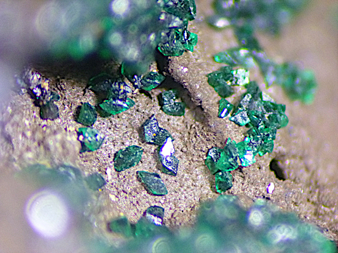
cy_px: 126
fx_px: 976
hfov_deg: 19.6
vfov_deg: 14.8
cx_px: 169
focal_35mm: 100
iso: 400
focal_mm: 18
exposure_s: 1/13
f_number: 5.7
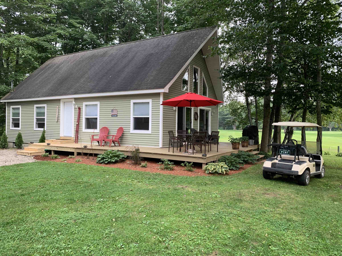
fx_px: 257
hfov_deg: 67.3
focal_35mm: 26
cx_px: 171
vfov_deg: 53.1
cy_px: 128
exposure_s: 1/122
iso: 50
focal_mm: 4.25
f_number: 1.8
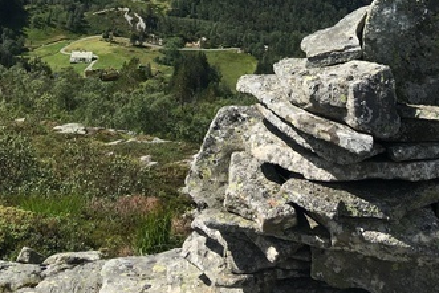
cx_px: 285
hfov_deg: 28.7
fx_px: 854
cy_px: -172
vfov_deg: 17.2
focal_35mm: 70
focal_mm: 4.15
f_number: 2.2
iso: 25
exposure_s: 1/1832
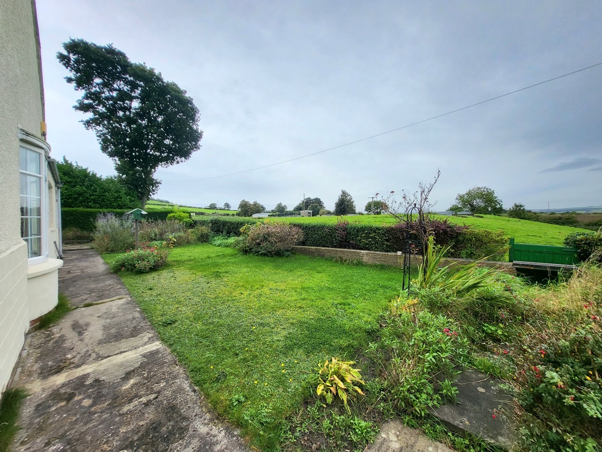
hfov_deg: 106.2
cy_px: 226
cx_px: 301
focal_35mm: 13
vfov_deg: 89.9
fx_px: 226
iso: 32
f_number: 2.2
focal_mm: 1.74
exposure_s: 1/294
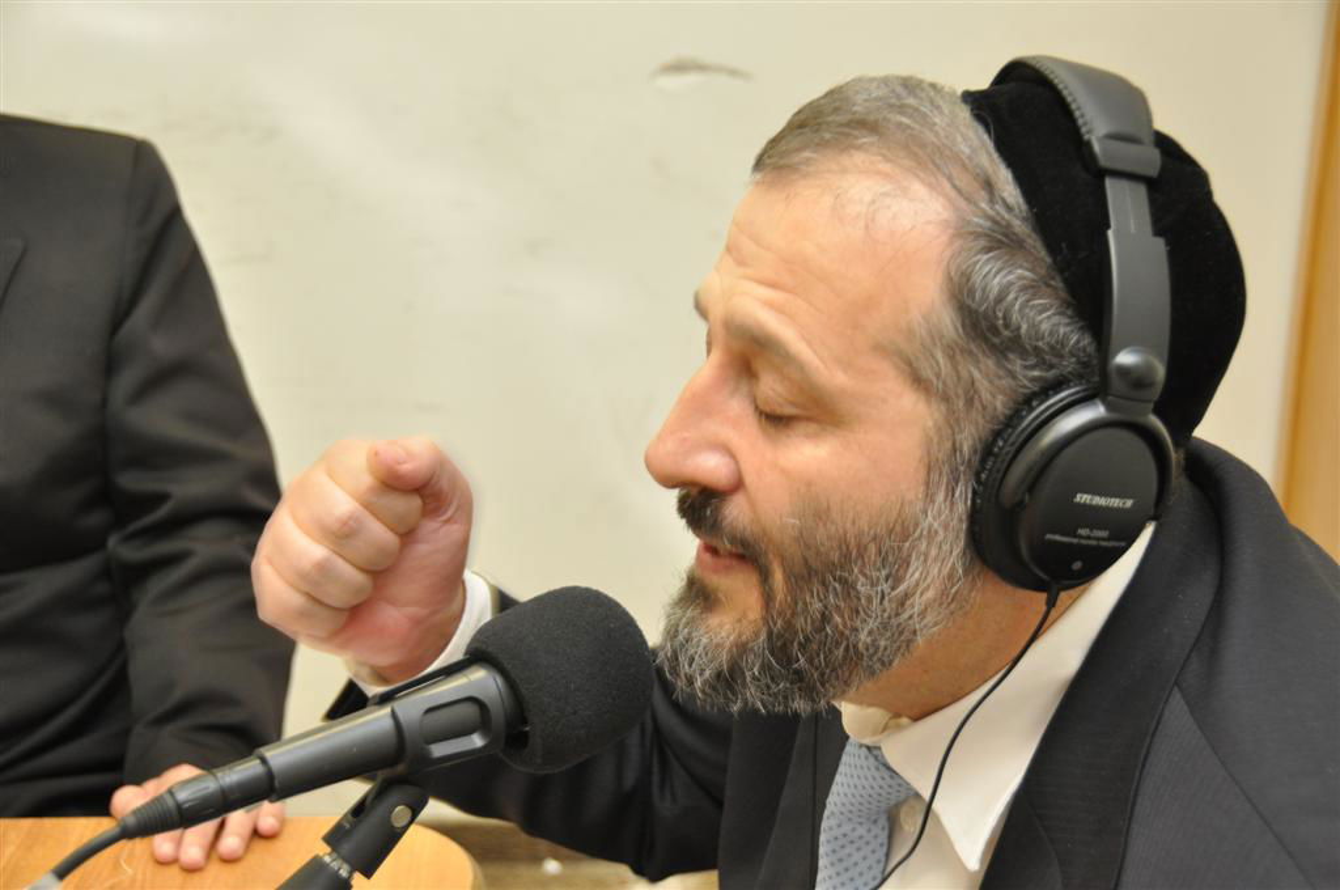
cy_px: 445
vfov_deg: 20.6
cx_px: 670
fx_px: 2454
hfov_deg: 30.5
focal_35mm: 66
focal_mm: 44
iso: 800
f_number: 4.5
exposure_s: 1/60
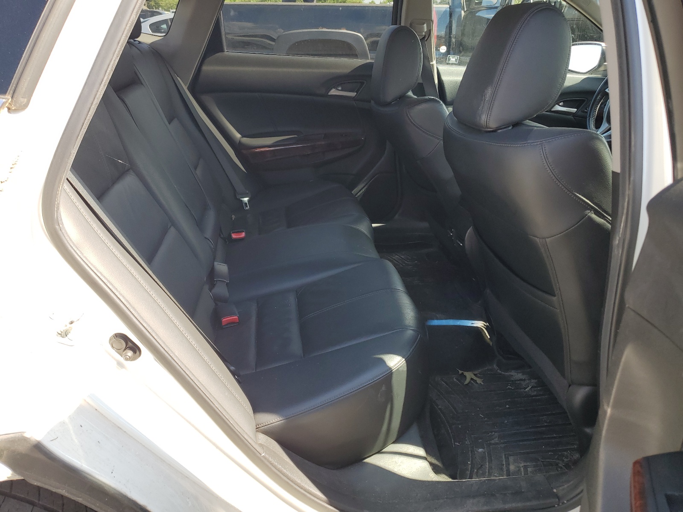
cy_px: 256
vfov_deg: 53.1
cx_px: 342
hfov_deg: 67.3
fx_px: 513
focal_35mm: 26
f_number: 1.5
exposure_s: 1/370
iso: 50
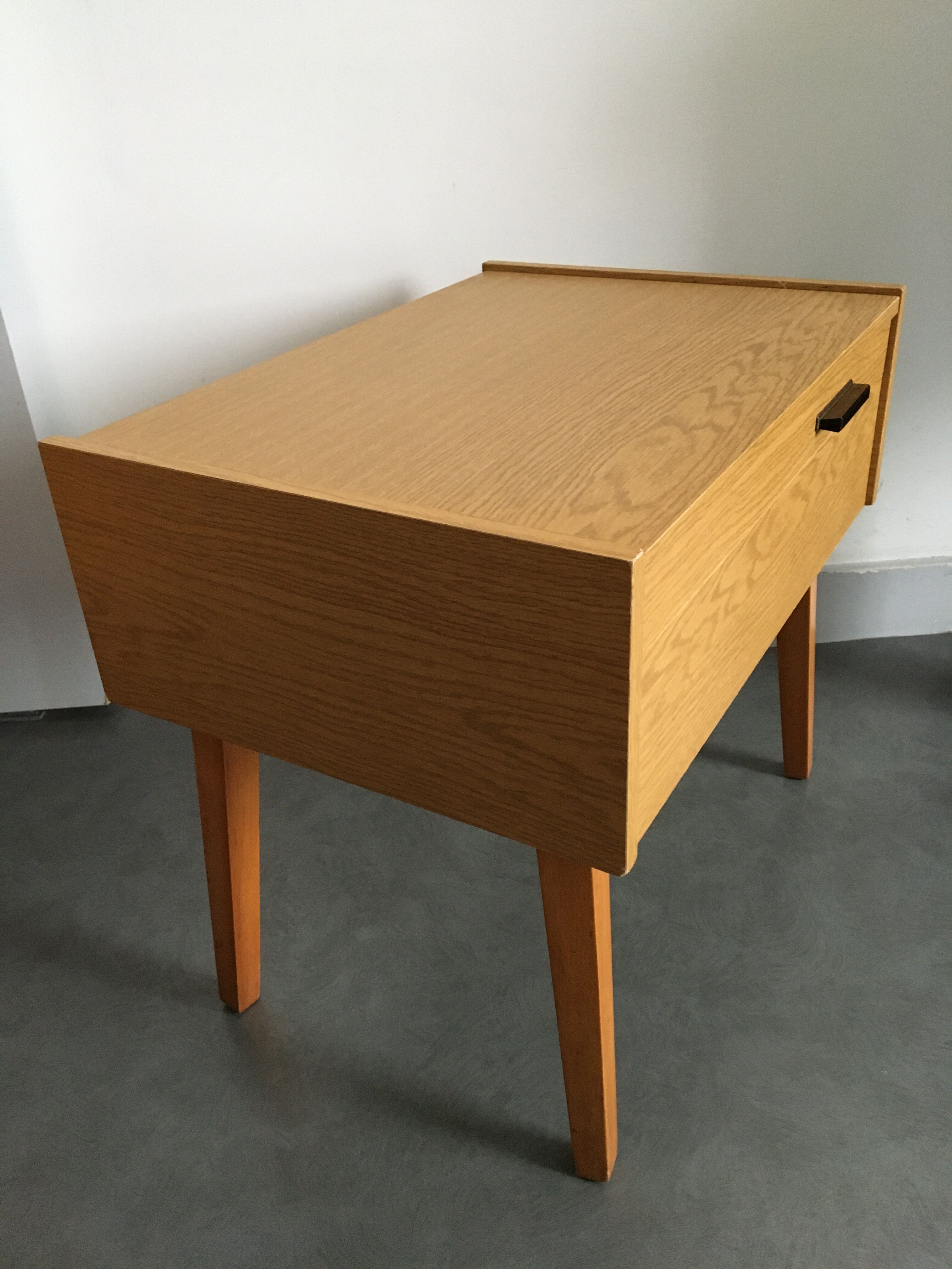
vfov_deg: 61.7
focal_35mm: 29
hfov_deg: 48.2
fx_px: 1063
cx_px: 476
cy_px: 634
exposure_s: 1/25
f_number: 2.2
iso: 200
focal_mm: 4.15
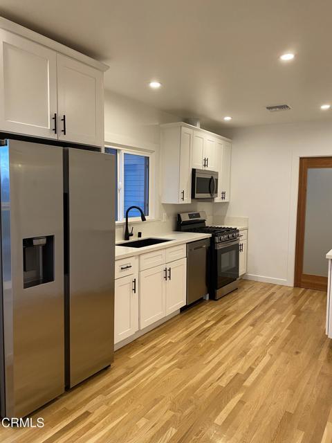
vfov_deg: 67.3
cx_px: 166
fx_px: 332
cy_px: 222
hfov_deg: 53.1
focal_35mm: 26
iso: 125
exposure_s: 1/60
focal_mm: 4.25
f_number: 1.8
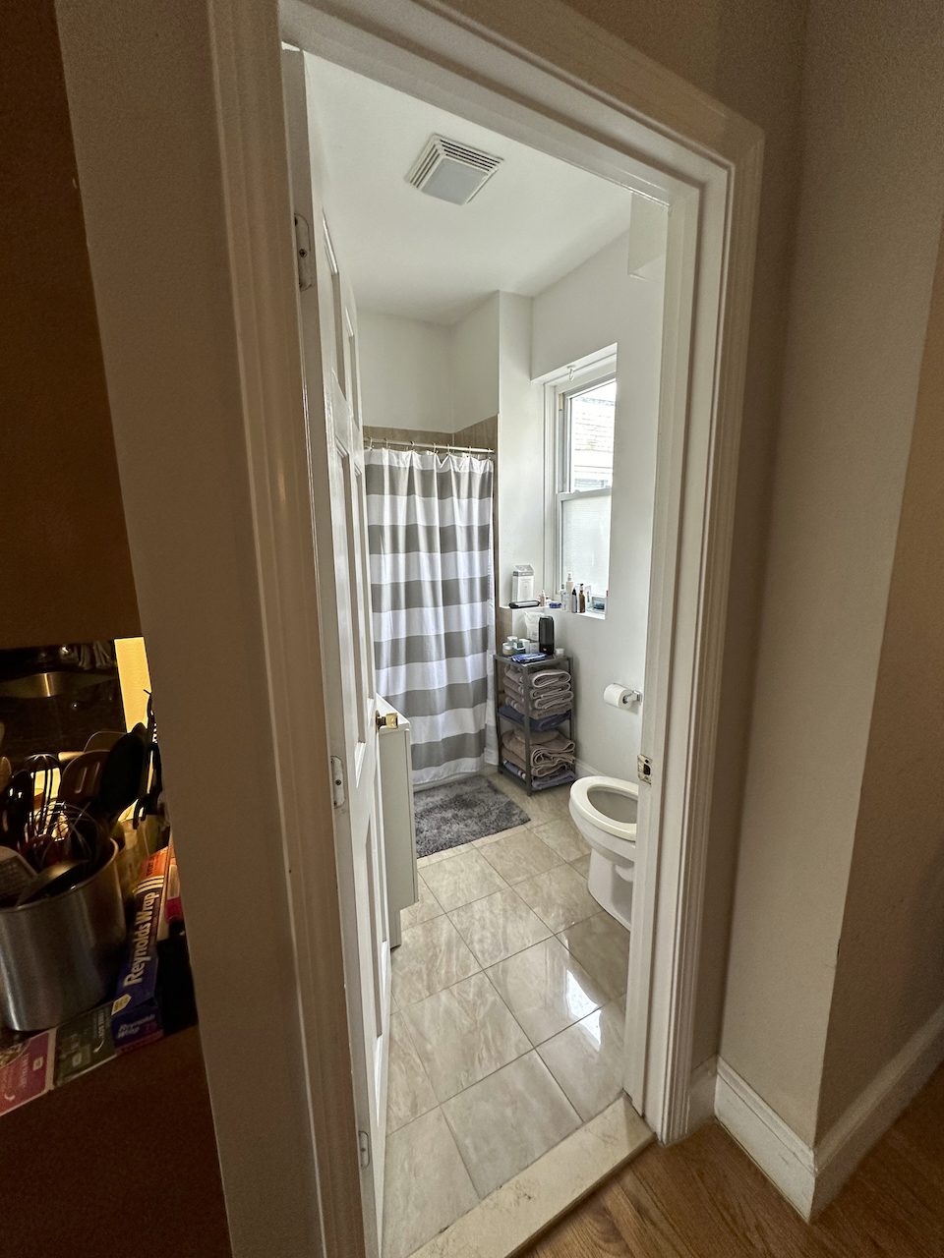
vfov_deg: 102.1
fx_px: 509
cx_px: 472
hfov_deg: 85.7
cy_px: 629
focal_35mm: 14
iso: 250
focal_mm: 2.22
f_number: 2.2
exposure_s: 1/120
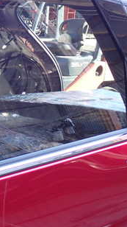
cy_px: 88
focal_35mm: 68
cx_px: -15
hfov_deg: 17.1
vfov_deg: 30.9
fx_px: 408
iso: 125
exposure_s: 1/60
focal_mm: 5.79
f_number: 2.4
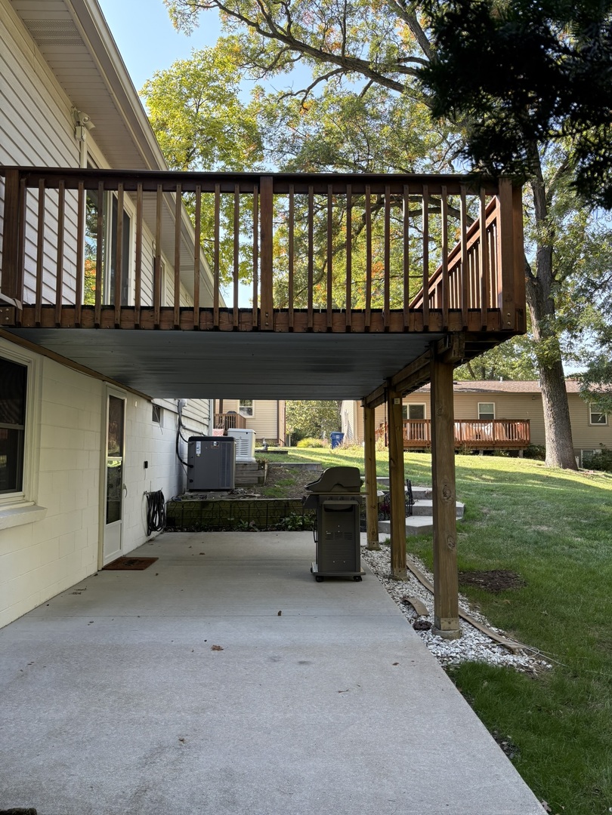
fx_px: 613
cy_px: 408
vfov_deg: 67.3
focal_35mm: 26
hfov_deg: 53.1
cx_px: 306
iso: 64
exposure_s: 1/373
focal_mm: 5.96
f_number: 1.6
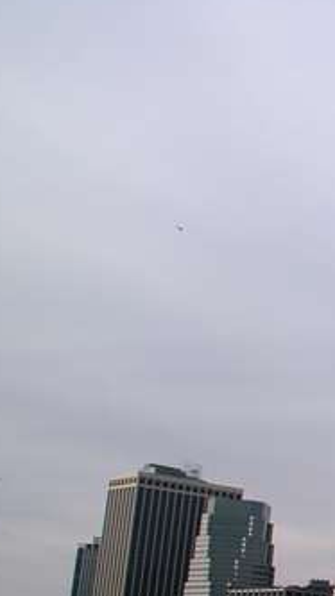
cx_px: 690
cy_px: 396
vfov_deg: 25.5
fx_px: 1312
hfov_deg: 12.6
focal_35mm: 83
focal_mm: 22
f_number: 11
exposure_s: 1/400
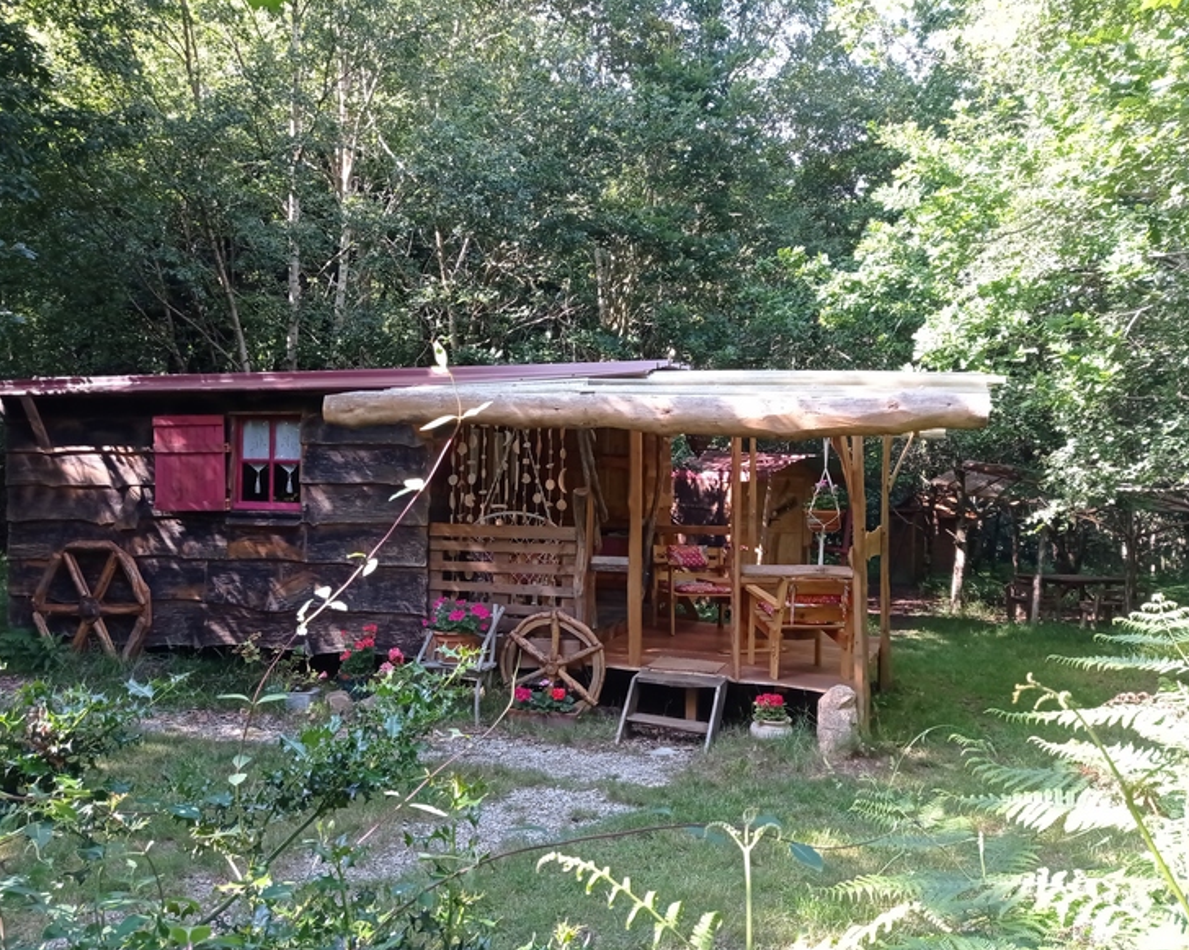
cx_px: 599
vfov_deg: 48.5
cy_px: 482
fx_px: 1055
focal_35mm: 30
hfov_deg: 58.8
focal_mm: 4.74
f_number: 1.79
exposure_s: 1/175
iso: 103
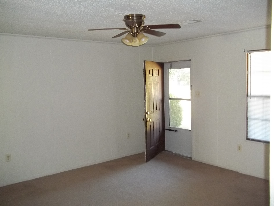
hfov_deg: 56.8
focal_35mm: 32
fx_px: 253
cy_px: 103
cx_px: 137
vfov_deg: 44.2
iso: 250
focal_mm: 5.7
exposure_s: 1/30
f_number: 2.9
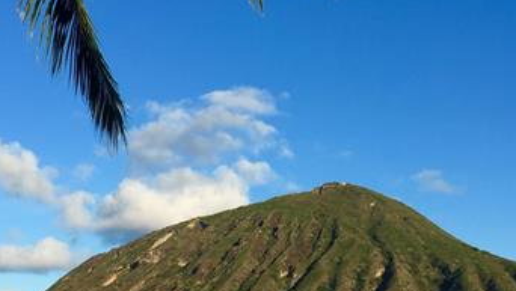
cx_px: 263
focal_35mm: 59
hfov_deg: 35.4
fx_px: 808
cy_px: 179
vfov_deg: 20.4
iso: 32
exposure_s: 1/1647
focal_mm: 4.15
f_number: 2.2
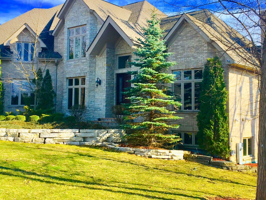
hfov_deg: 42.9
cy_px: 84
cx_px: 137
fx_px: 338
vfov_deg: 32.8
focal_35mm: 44
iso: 25
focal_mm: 4.15
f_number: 2.2
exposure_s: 1/1183
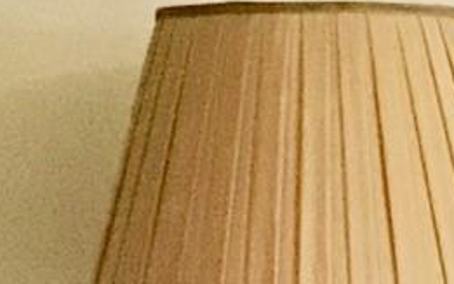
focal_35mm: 258
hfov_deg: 7.5
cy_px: 674
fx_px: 3192
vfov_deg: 4.9
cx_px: 1145
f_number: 2.4
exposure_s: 1/33
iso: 200
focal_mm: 3.3
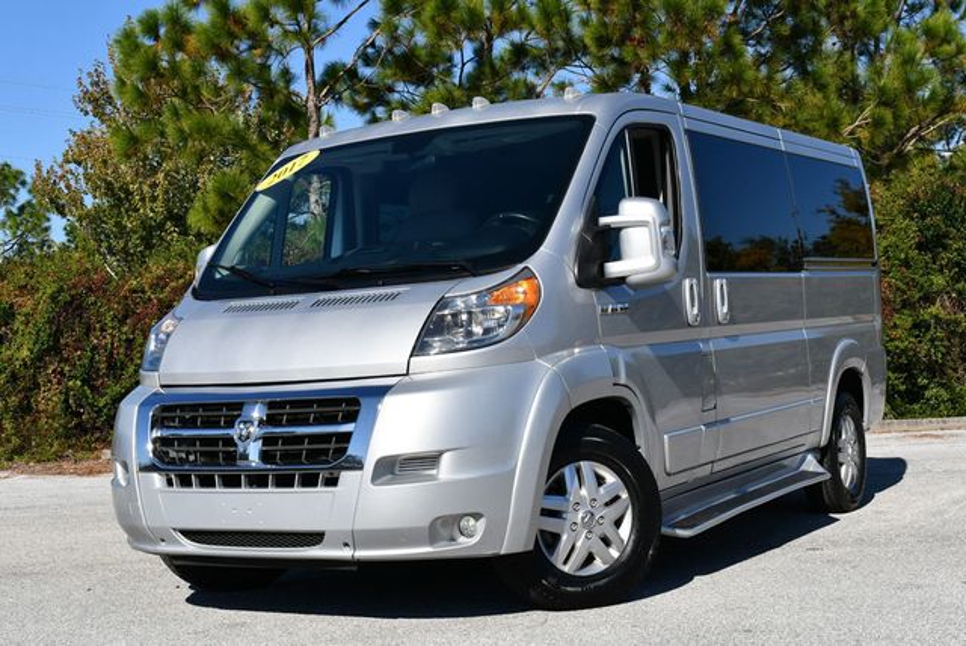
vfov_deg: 24.2
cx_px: 483
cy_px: 323
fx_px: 1504
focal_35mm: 56
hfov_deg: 35.6
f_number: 9
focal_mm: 28
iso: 100
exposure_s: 1/320
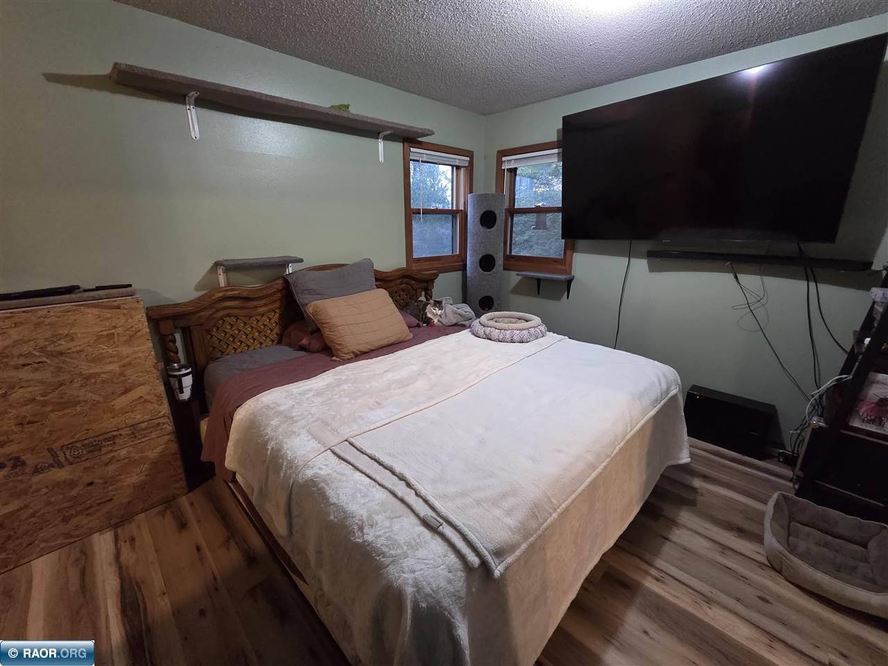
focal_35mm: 13
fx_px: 333
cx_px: 444
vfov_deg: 89.9
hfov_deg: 106.2
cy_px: 333
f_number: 2.2
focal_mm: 2.2
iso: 1000
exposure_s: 1/60
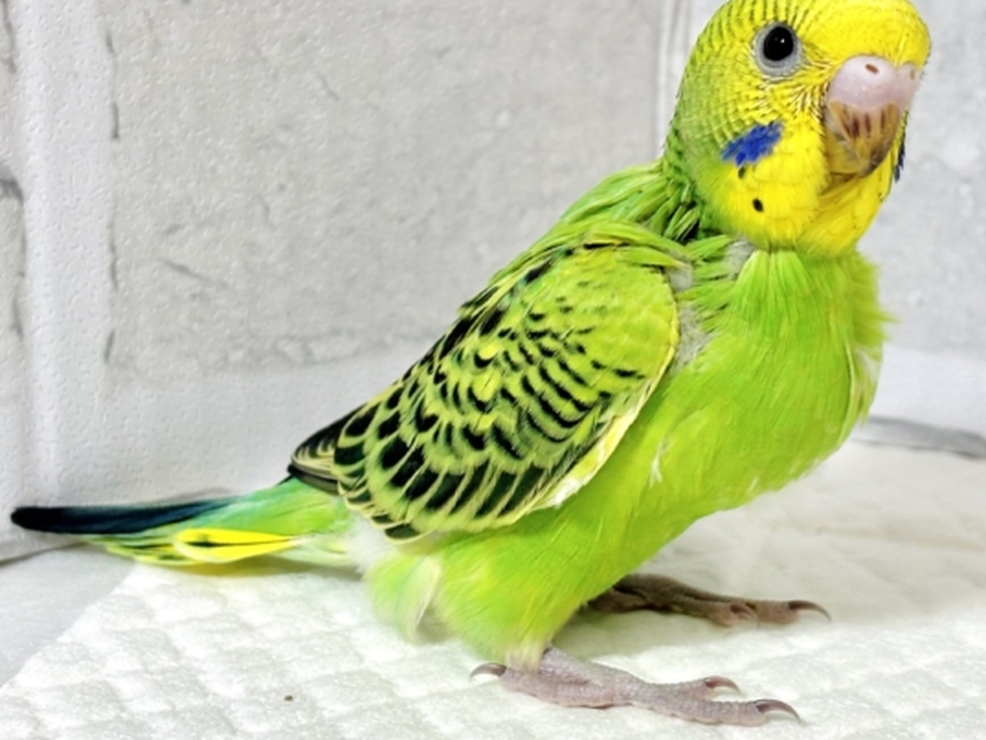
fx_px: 1766
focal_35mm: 62
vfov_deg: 23.6
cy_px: 310
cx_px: 490
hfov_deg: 31.2
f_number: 1.6
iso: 50
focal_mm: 5.96
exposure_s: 1/100
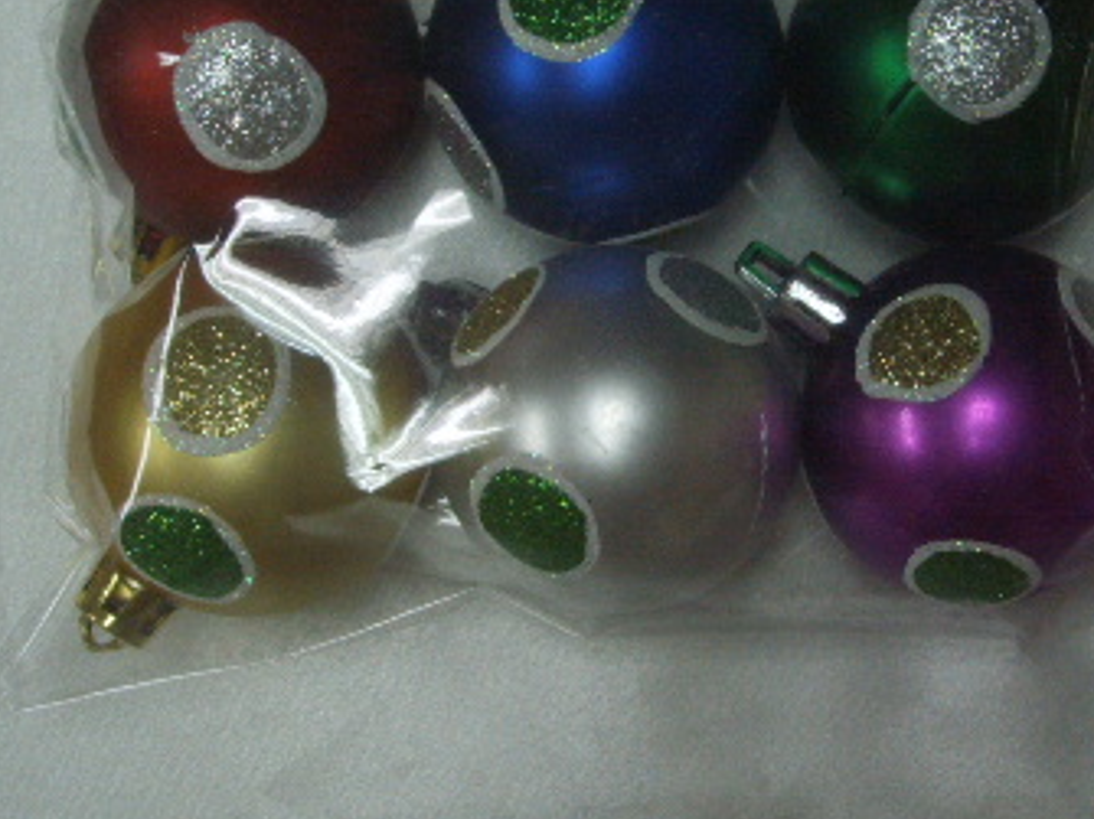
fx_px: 2717
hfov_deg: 22.6
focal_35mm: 86
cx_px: 803
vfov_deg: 17.1
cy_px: 326
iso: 152
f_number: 3.7
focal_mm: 7.7
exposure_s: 1/45
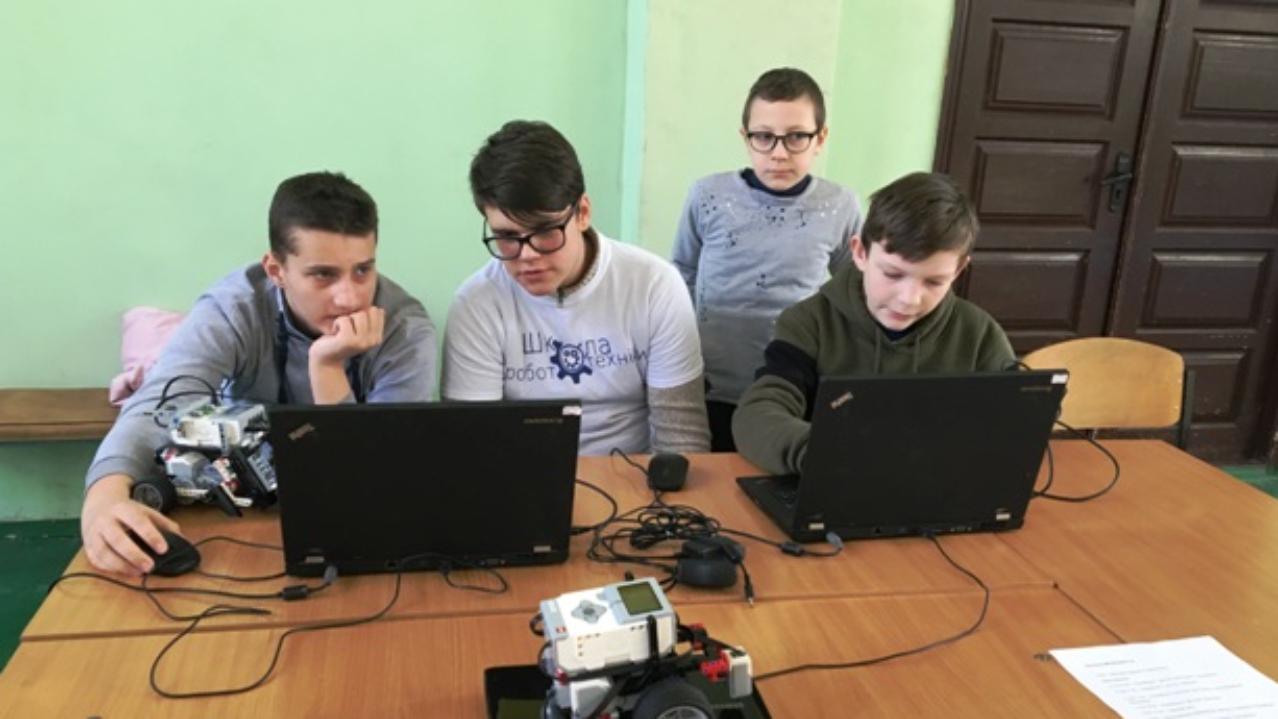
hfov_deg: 59.5
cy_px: 390
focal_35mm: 33
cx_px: 615
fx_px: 1118
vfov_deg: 35.6
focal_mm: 4.15
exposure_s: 1/33
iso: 50
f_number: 2.2
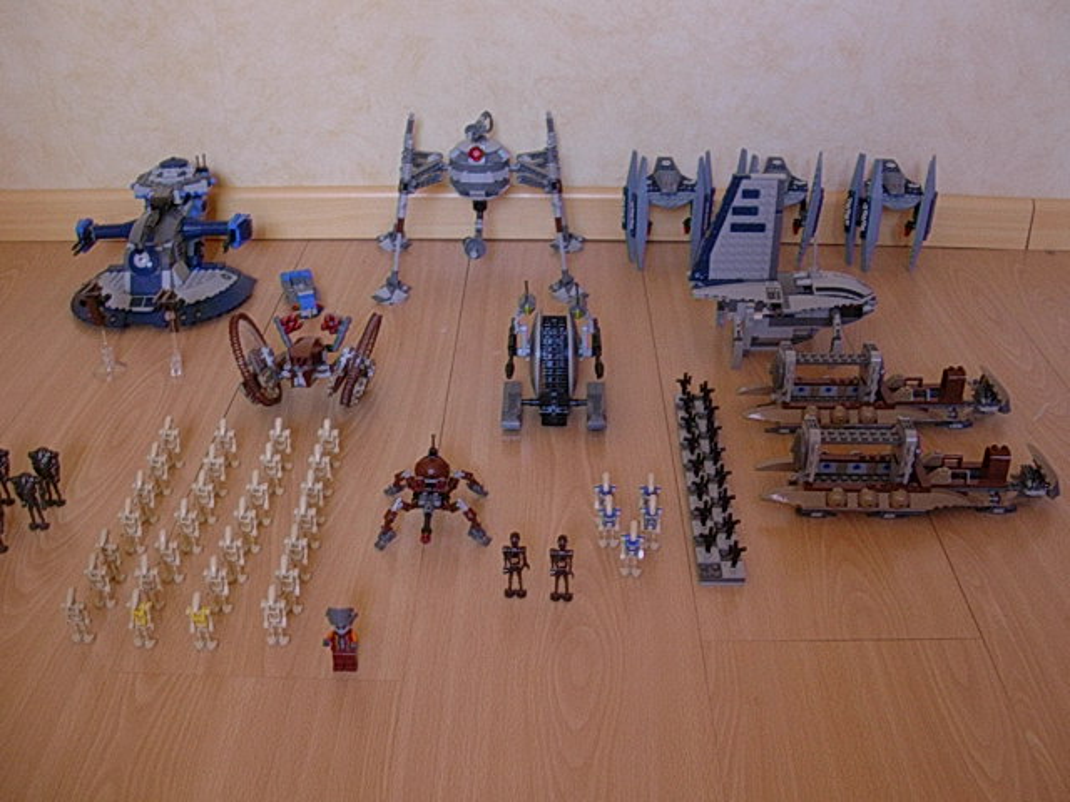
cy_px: 401
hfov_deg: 50.1
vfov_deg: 38.7
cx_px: 535
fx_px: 1144
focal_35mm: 37
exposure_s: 1/10.6
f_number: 2.7
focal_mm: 5.6
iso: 70
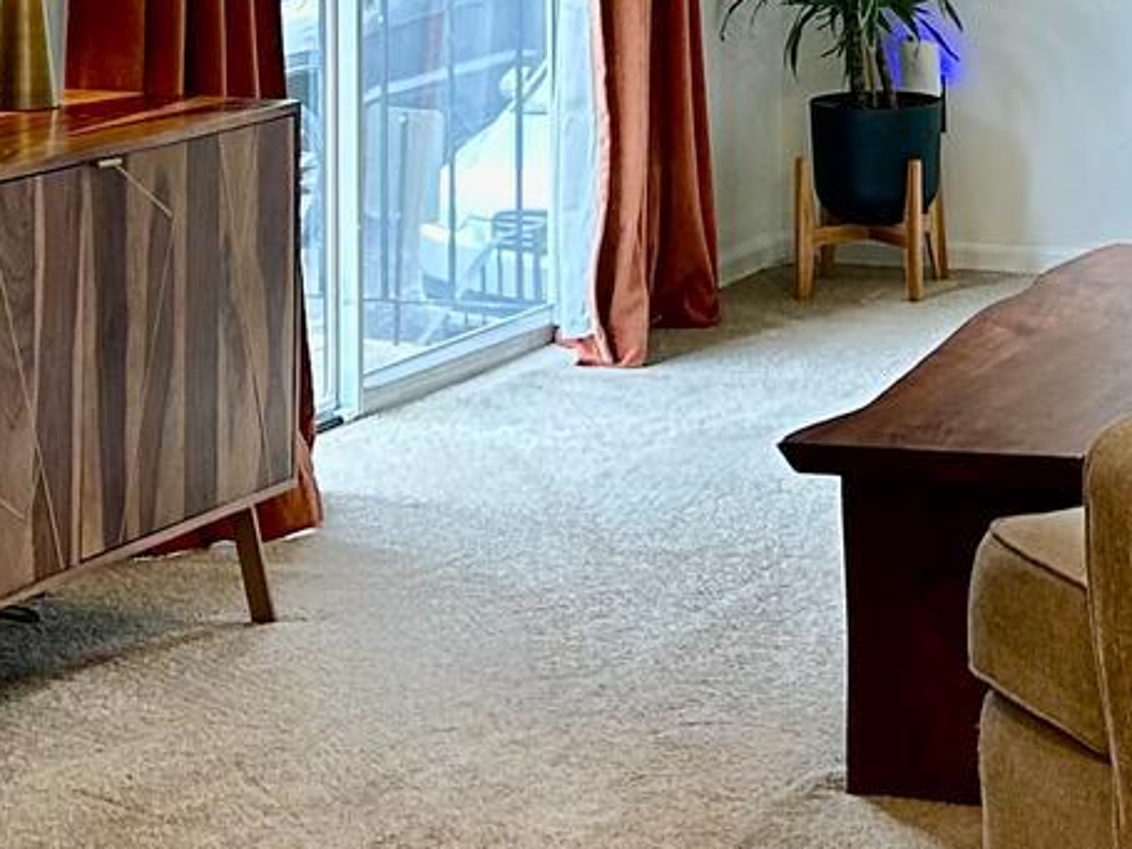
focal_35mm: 117
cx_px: 980
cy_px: -309
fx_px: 3825
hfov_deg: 16.6
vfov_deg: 12.2
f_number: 1.5
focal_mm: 5.7
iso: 100
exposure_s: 1/120
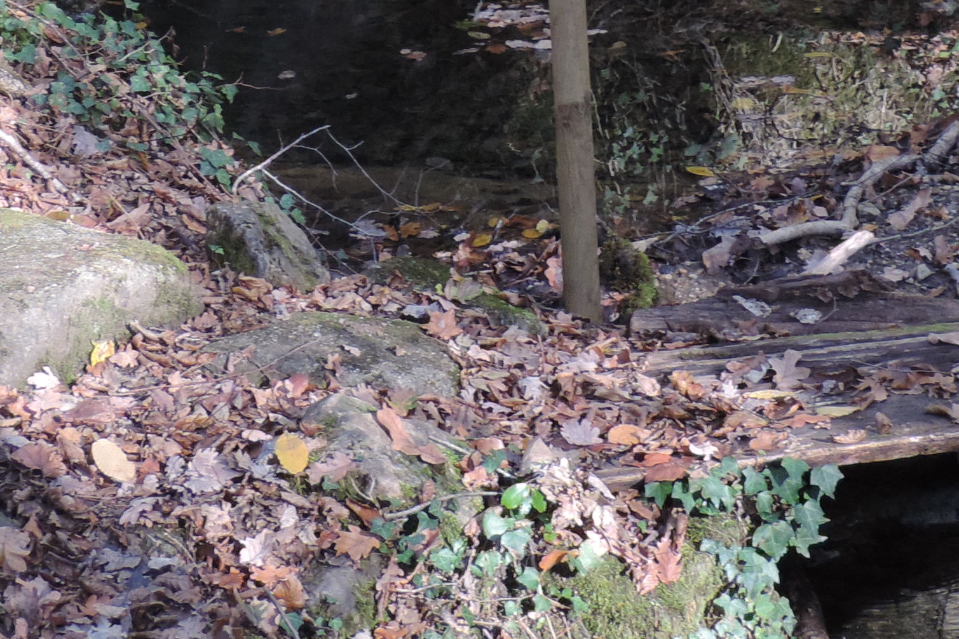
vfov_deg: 9.8
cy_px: -344
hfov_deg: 15.2
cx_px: 517
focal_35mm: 135
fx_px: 3596
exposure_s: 1/50
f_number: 3.3
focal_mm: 7.1
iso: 100
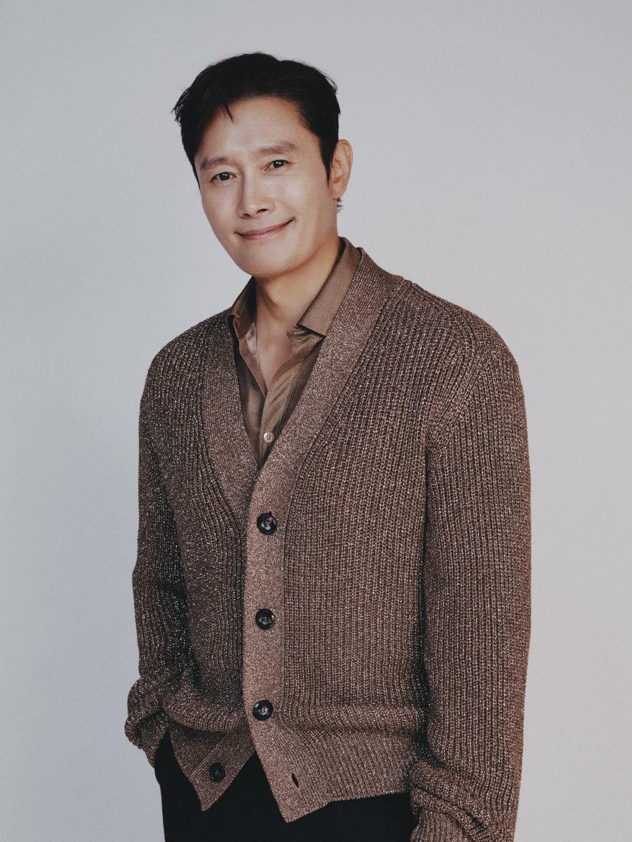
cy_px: 478
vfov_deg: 24.7
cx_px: 319
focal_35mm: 79
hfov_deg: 18.7
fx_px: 1922
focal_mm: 48.2
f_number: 9
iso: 1600
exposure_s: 1/125
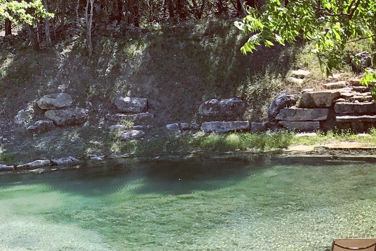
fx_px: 554
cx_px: 50
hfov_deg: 35.7
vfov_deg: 25.2
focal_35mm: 53
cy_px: 186
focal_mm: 3.99
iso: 20
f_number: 1.8
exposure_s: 1/818
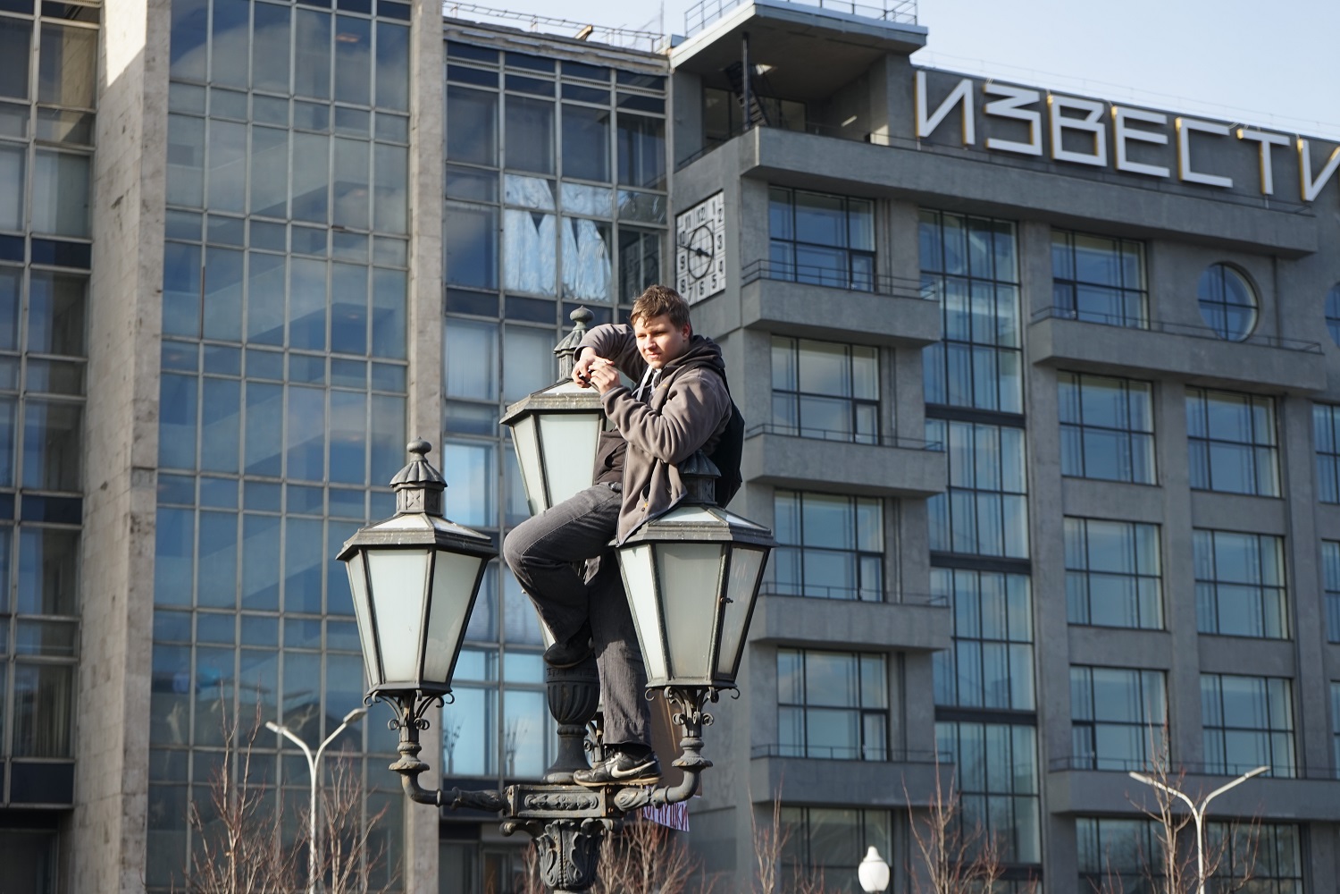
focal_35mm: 70
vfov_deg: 19.5
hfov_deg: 28.8
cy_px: 447
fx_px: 2605
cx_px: 670
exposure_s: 1/200
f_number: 6.3
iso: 100
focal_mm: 70
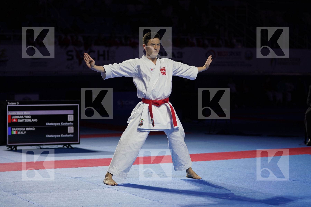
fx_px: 777
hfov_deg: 22.6
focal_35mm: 90
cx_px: 156
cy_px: 104
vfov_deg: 15.2
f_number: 2.8
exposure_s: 1/500
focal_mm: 90
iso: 400
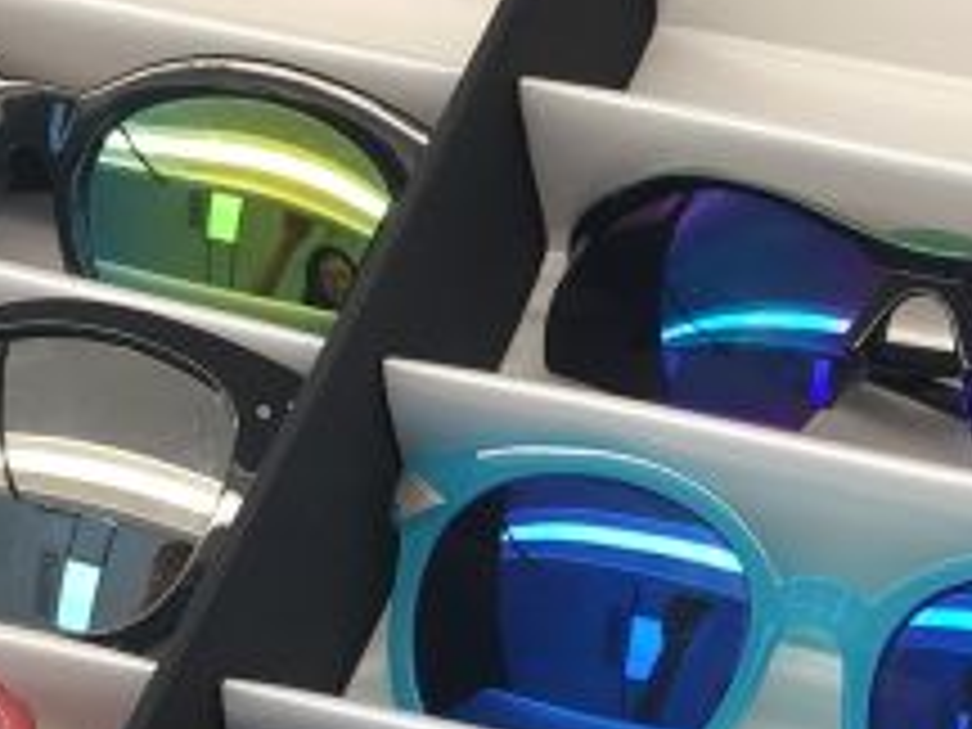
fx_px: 2639
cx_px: 828
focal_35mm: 94
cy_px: 893
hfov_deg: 20.5
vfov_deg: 15.1
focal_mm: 4.15
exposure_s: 1/50
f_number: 2.2
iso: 25
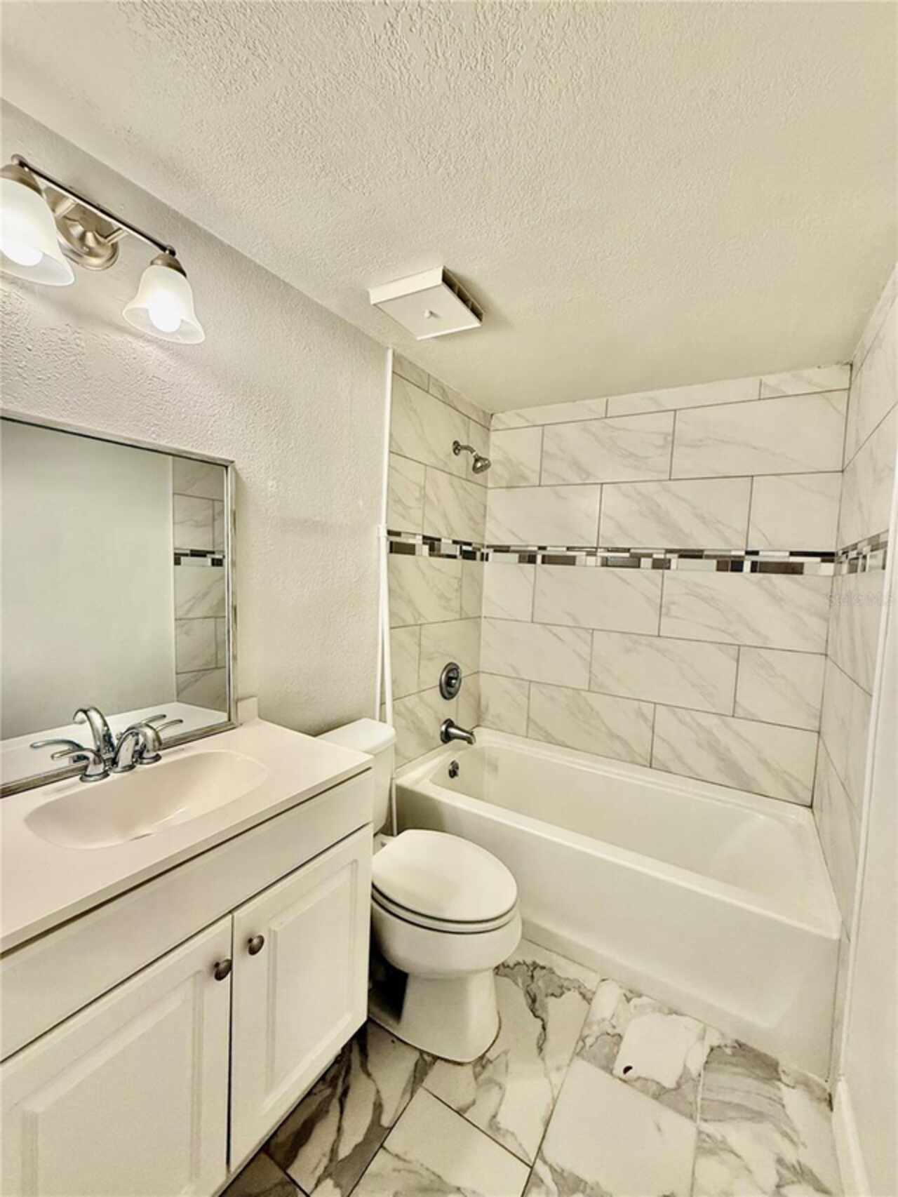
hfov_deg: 85.7
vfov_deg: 102.1
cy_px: 598
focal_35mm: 14
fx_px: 484
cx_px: 449
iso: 250
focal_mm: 2.22
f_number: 2.2
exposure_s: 1/120
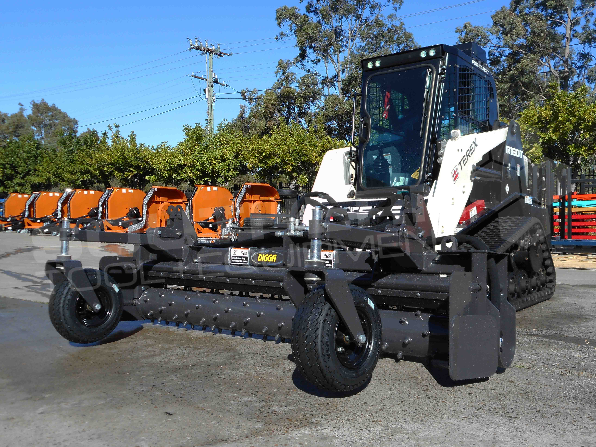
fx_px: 585
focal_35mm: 34
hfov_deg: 54.0
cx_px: 298
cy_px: 224
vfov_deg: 41.8
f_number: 4.2
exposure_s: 1/320
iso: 80
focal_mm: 6
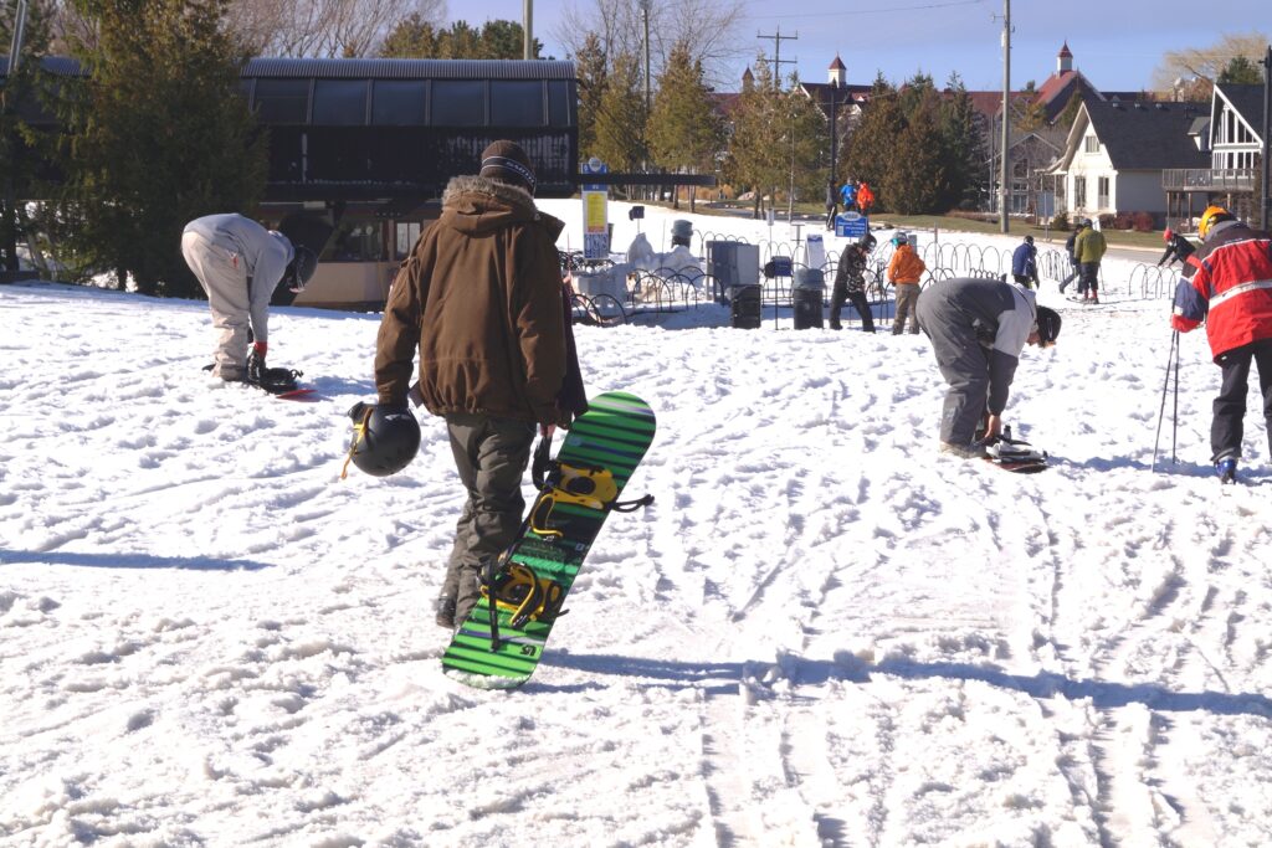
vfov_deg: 16.6
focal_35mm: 82
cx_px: 636
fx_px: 2915
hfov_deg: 24.6
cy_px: 424
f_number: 16
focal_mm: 55
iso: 100
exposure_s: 1/125
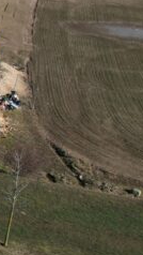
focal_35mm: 99
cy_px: 103
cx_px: -355
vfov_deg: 21.5
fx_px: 667
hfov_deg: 8.7
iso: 100
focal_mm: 8.38
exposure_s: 1/1600
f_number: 2.8
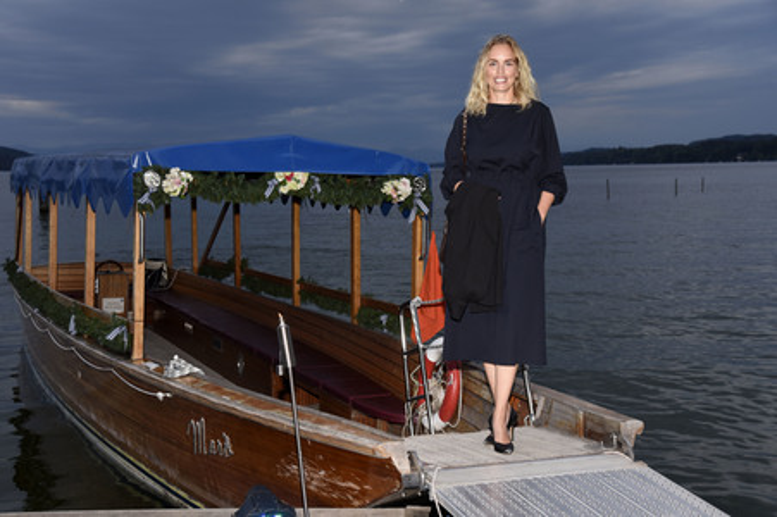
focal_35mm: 50
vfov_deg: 27.0
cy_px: 258
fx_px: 1078
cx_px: 388
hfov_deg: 39.6
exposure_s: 1/160
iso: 1000
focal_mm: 50
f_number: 6.3
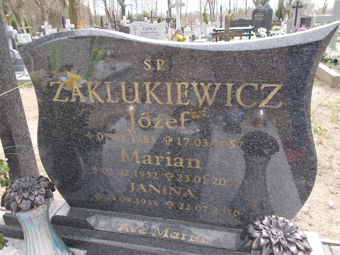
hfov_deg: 65.3
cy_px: 125
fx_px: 265
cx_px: 165
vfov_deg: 51.4
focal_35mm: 27
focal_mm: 4.6
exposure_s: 1/125
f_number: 3.2
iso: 80
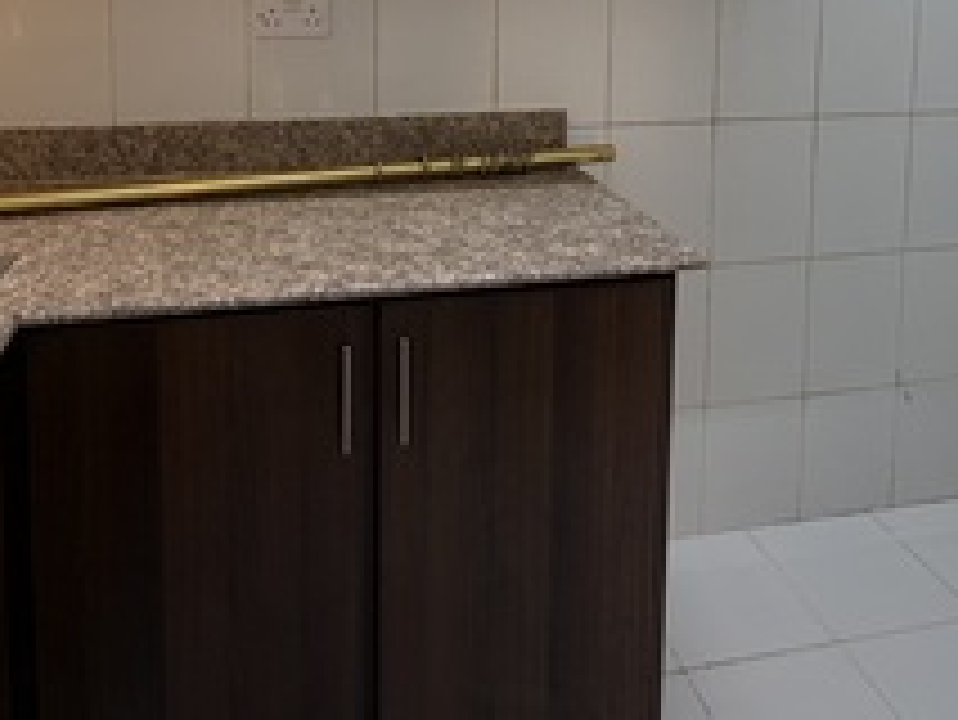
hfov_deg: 59.9
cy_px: 16
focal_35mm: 30
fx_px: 831
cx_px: 448
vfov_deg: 41.4
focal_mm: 2.22
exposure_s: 1/100
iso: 200
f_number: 2.2
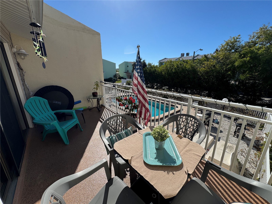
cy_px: 102
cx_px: 136
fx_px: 110
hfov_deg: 102.1
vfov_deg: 85.7
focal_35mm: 14
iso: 40
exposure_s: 1/2415
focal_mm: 2.22
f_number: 2.2
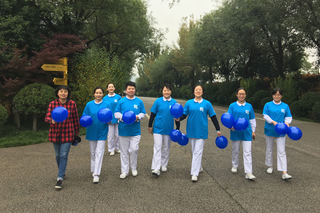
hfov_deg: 60.3
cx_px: 160
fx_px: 275
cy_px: 94
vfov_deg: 42.2
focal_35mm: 31
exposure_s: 1/117
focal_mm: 4.15
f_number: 2.2
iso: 25
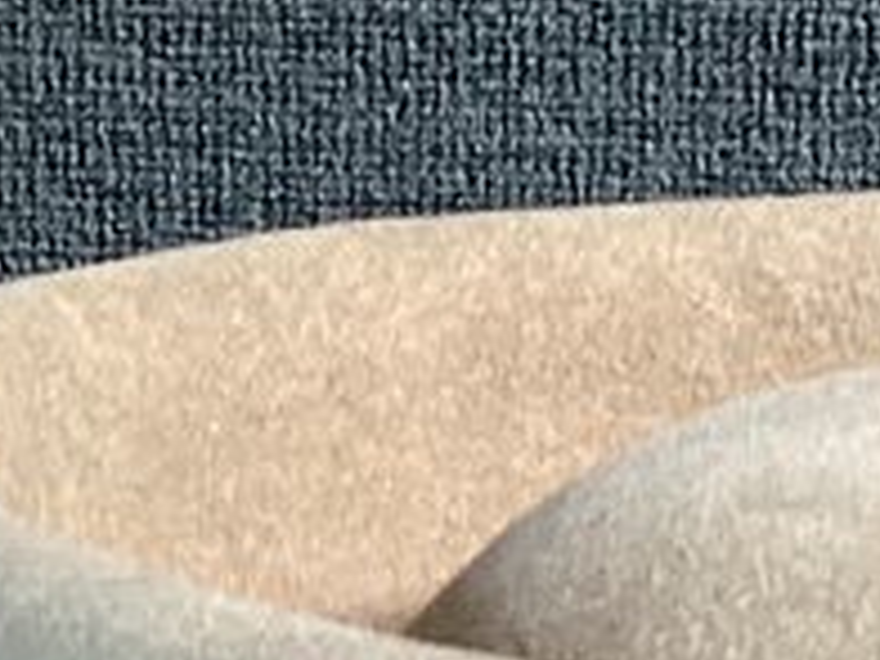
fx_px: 6076
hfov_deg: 8.3
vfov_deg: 5.6
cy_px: 2368
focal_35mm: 239
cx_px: 815
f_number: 2.4
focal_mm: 3.3
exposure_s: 1/50
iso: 160
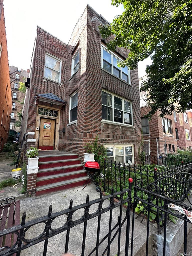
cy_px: 128
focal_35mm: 14
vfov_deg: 102.1
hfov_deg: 85.7
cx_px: 96
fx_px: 104
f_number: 2.2
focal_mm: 2.22
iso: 40
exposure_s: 1/99
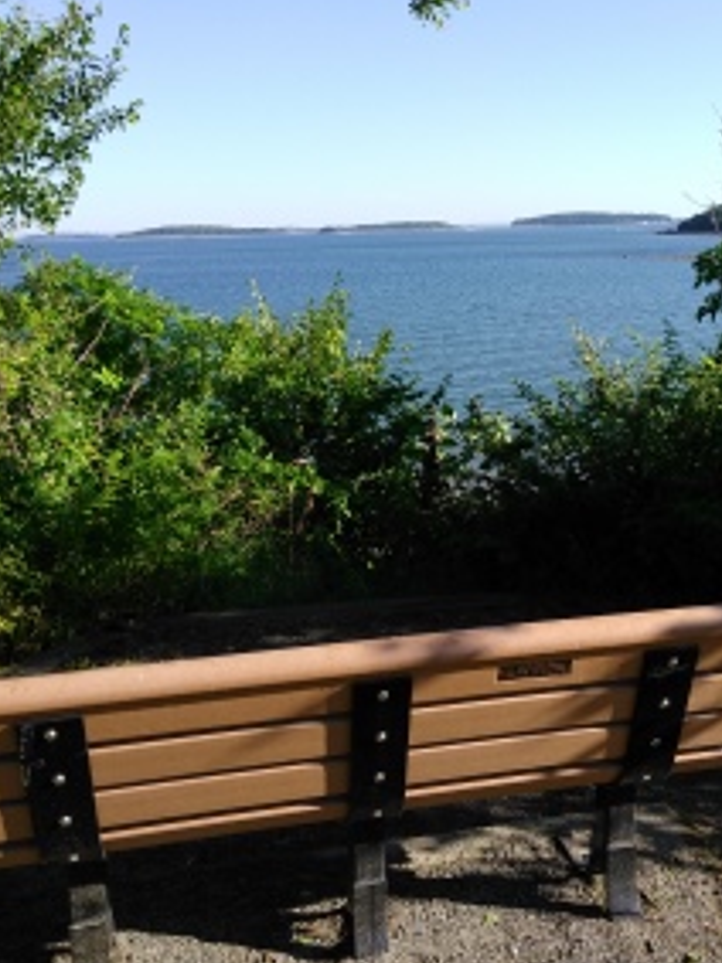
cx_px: 426
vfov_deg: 65.3
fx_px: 751
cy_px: 476
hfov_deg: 51.1
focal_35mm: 27
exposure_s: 1/510
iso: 100
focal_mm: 3.46
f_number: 2.2
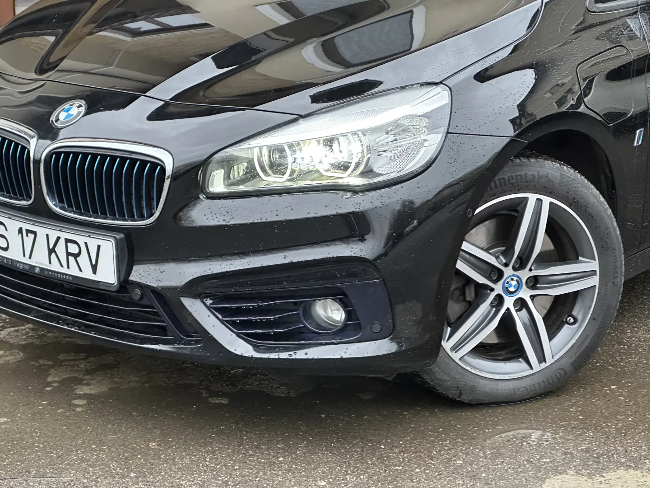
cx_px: 325
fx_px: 1446
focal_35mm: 77
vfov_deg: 19.1
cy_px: 244
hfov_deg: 25.3
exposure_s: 1/56
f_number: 2.8
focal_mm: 9
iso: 500
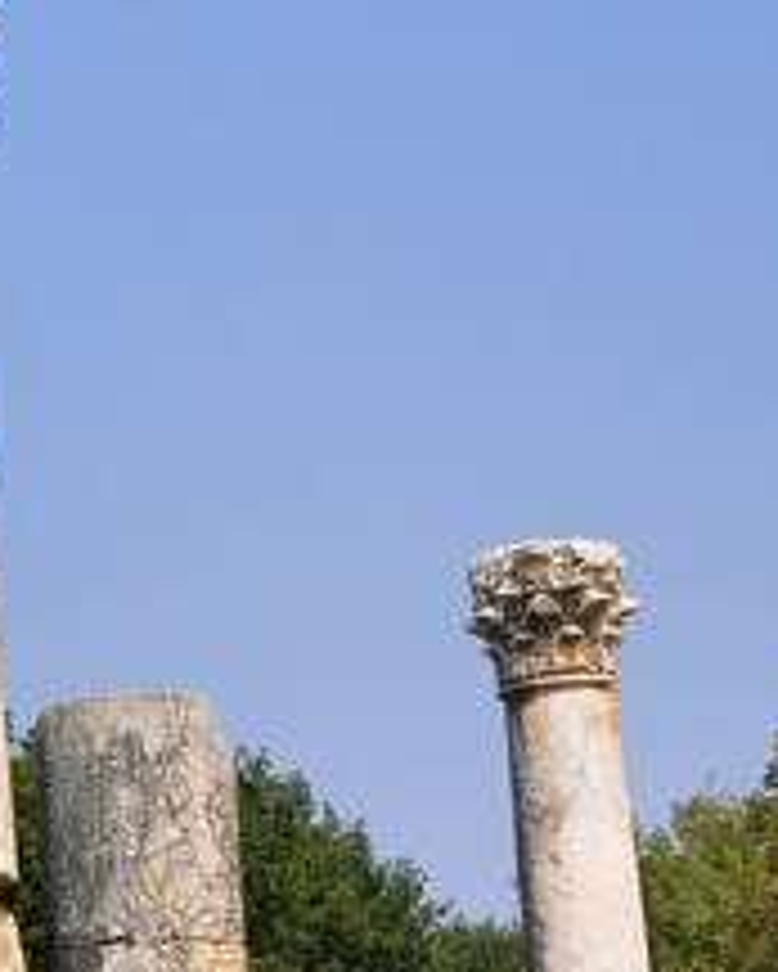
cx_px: -1466
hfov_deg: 7.0
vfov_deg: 9.6
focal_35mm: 200
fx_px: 5752
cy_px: 806
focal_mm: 30
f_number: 10
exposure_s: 1/400
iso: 200
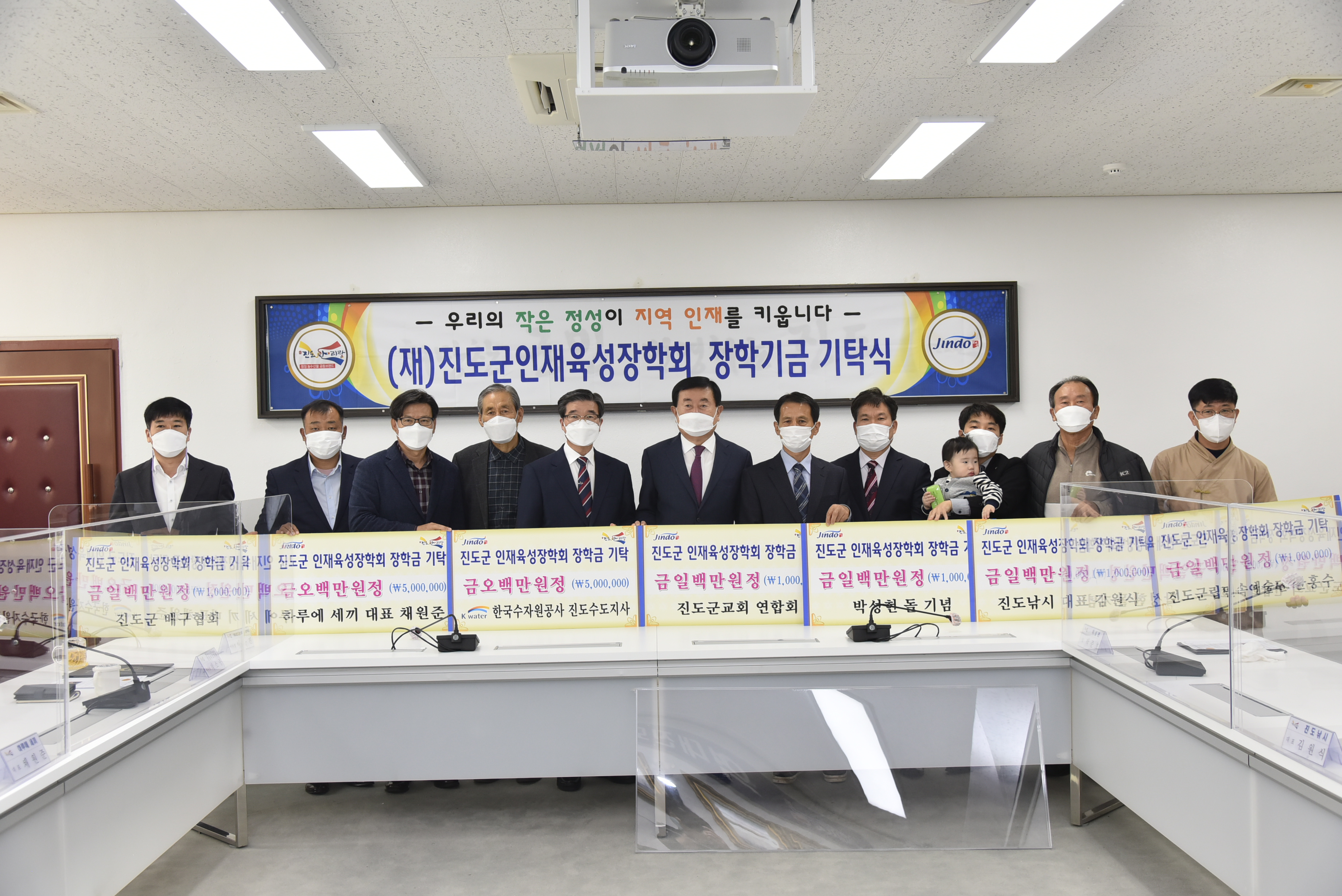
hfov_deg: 54.4
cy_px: 448
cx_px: 671
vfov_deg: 37.9
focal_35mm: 35
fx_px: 1305
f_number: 5
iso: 800
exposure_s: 1/125
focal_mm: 35
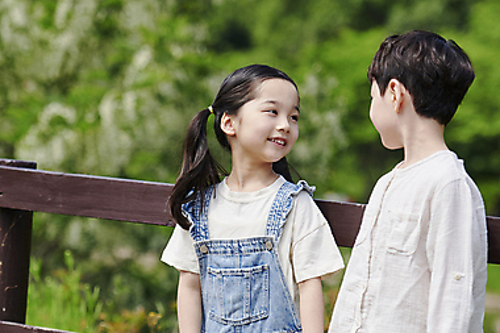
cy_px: 216
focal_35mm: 209
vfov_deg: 6.6
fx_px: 2901
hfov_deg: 9.8
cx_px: 224
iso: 200
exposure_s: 1/1600
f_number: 3.2
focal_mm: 110
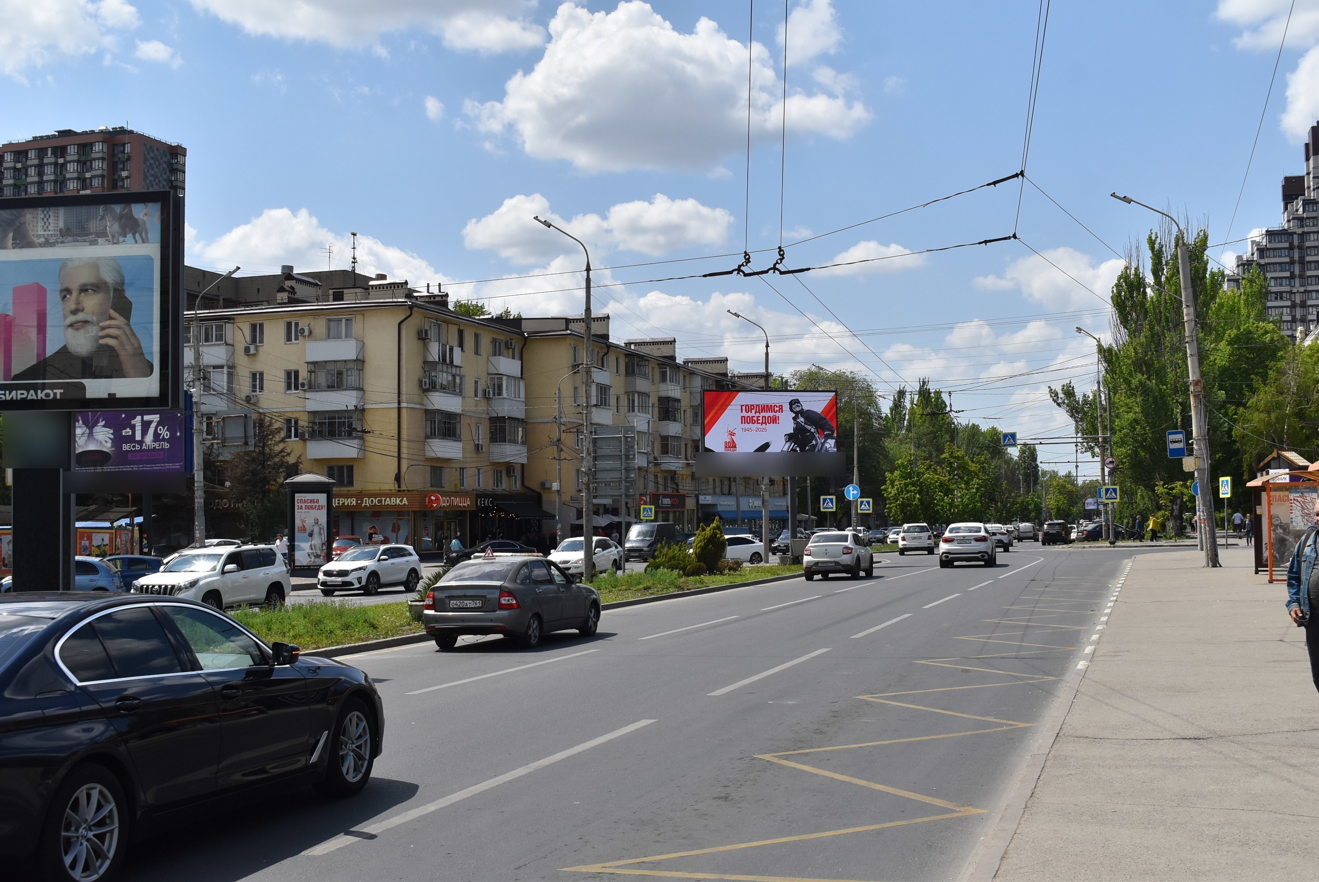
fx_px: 1485
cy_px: 441
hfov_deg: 47.9
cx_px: 660
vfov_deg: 33.1
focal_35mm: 40
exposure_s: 1/2000
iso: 400
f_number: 8
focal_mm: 27
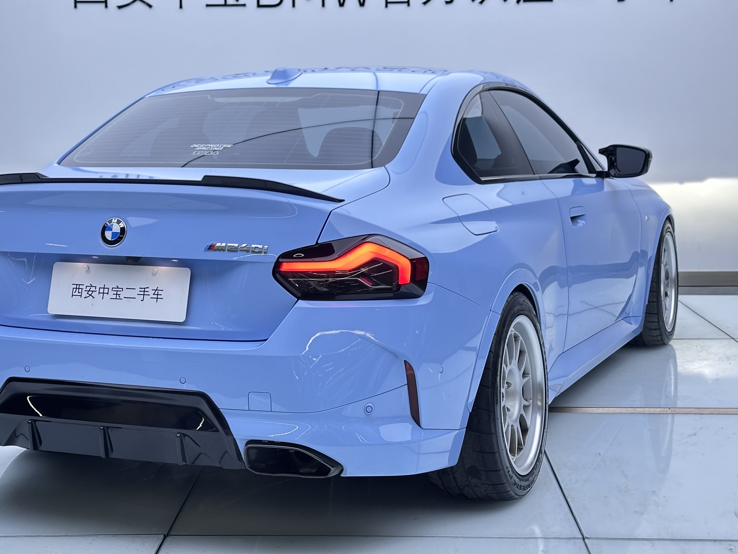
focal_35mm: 62
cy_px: 223
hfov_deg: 31.2
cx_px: 335
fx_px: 1322
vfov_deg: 23.6
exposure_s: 1/98
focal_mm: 6.86
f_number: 1.78
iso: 64
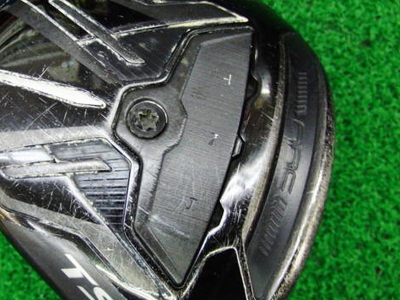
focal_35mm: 50
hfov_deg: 37.8
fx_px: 577
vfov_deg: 29.1
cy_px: 156
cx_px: 137
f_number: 3.6
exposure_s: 1/40
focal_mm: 6.42
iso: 400
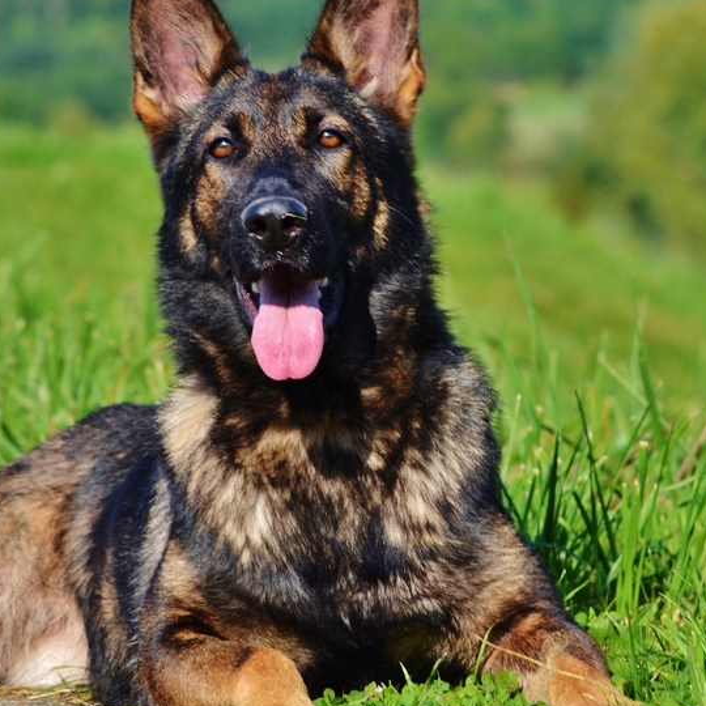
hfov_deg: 7.0
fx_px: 5769
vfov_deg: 7.0
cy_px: 335
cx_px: 278
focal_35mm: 250
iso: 160
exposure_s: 1/500
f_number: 5.6
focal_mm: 98
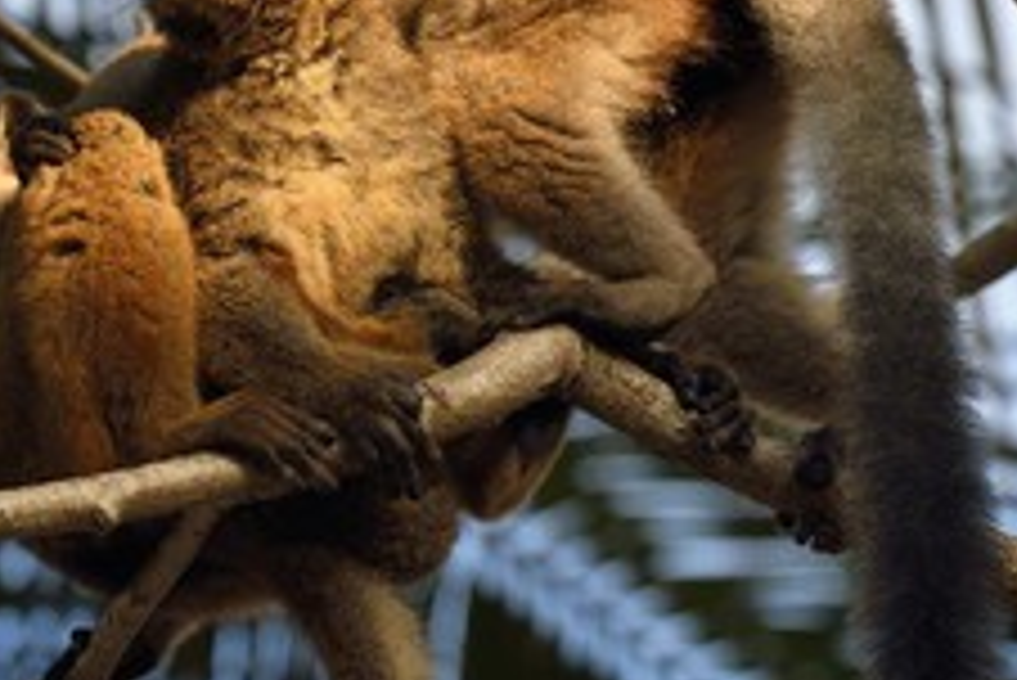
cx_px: 272
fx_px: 8367
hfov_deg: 7.0
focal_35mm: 296
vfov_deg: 4.7
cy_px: 338
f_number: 6.3
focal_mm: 160
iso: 400
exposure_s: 1/320
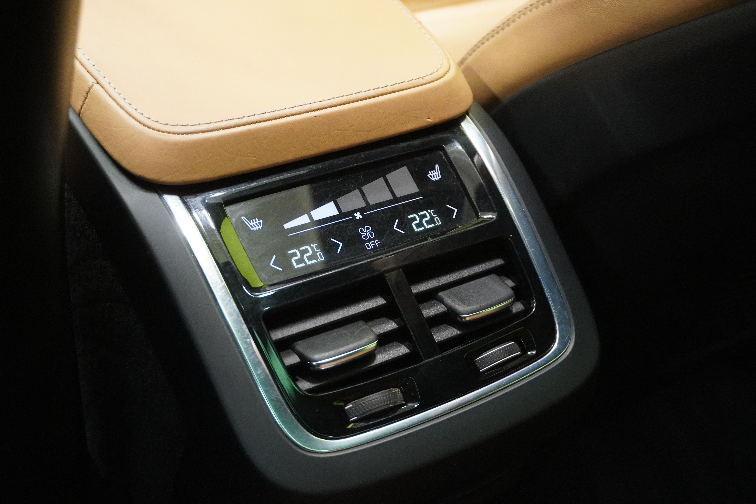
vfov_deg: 28.9
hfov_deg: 42.3
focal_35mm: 46
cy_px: 252
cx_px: 378
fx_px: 976
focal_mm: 31
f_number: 5
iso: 5000
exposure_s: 1/50
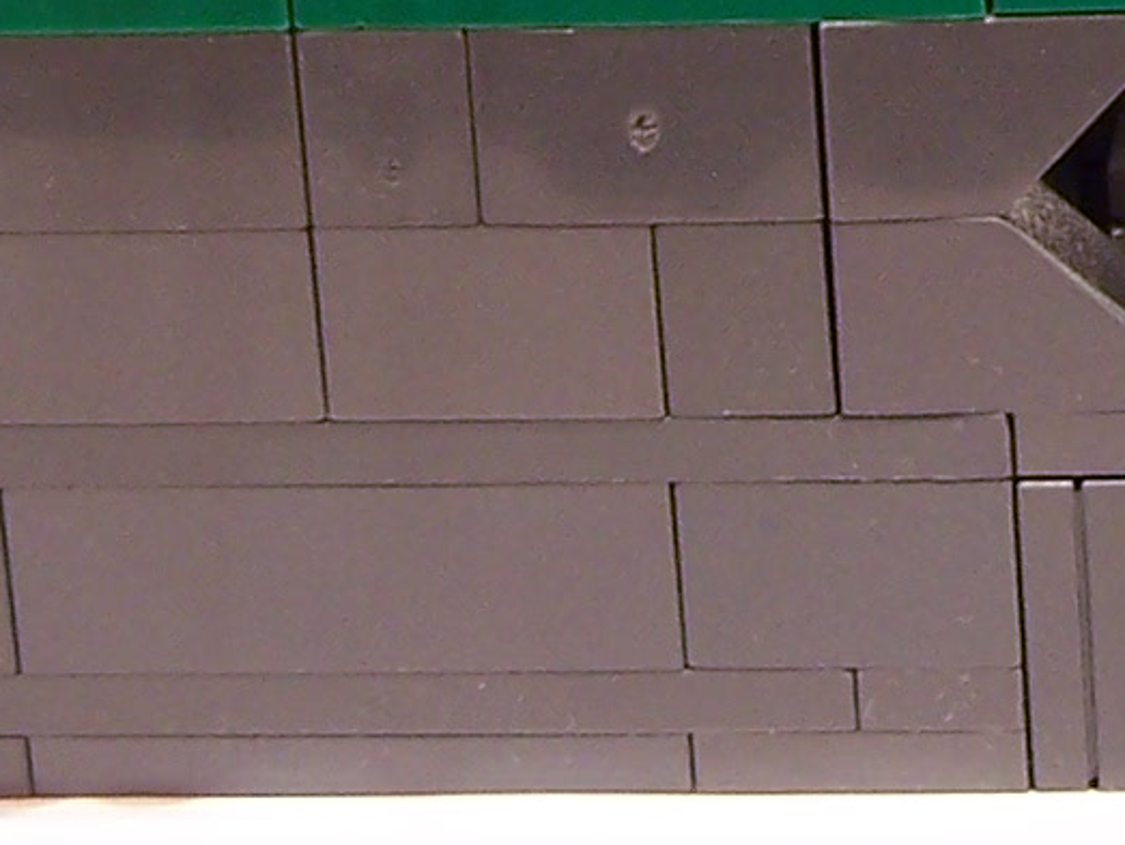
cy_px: -647
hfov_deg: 10.1
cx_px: 1837
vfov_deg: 7.7
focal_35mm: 187
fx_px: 6082
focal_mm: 6.3
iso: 80
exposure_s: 1/3
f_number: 2.8
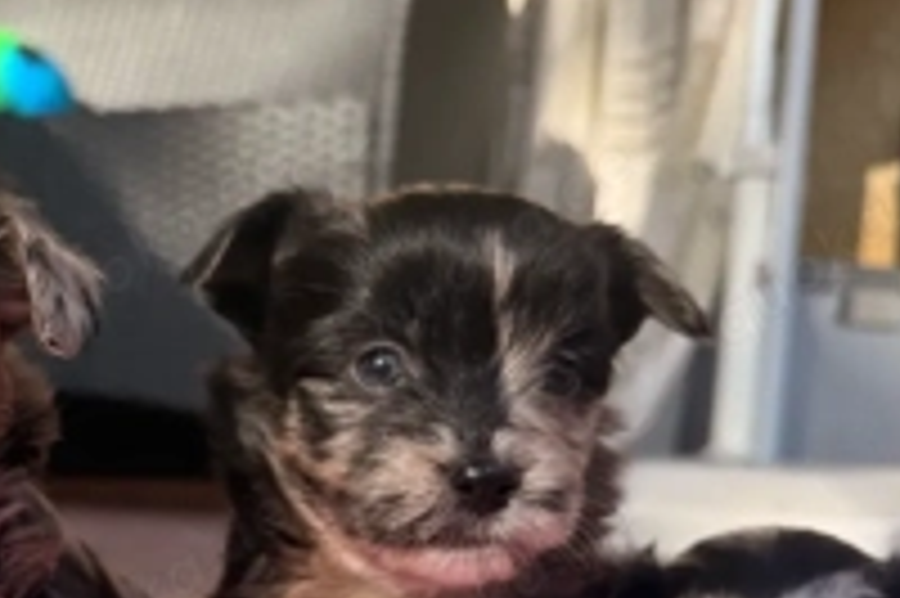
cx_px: 252
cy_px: 643
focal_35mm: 50
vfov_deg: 25.2
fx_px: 1249
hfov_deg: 38.8
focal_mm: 6.76
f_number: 1.78
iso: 100
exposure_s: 1/1855
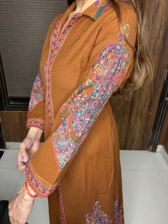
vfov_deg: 67.3
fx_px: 168
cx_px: 84
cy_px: 112
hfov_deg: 53.1
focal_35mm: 26
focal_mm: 5.96
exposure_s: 1/50
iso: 160
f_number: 1.6
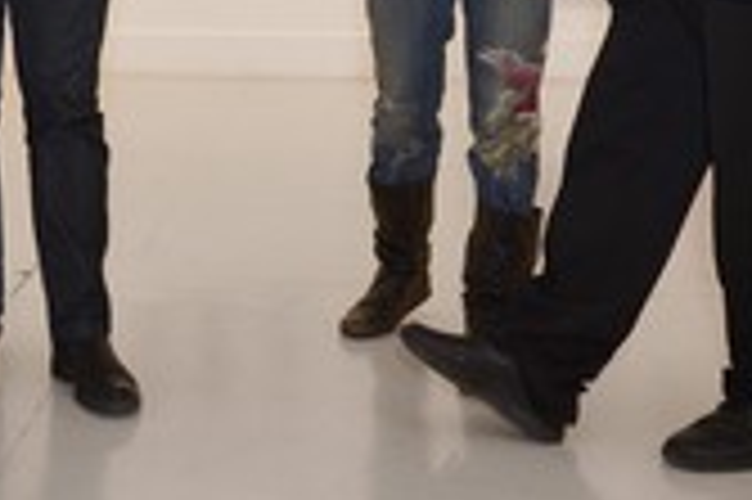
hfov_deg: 28.5
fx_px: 1419
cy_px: -122
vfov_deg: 18.8
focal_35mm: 68
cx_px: 77
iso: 1600
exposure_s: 1/40
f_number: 7.1
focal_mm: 27
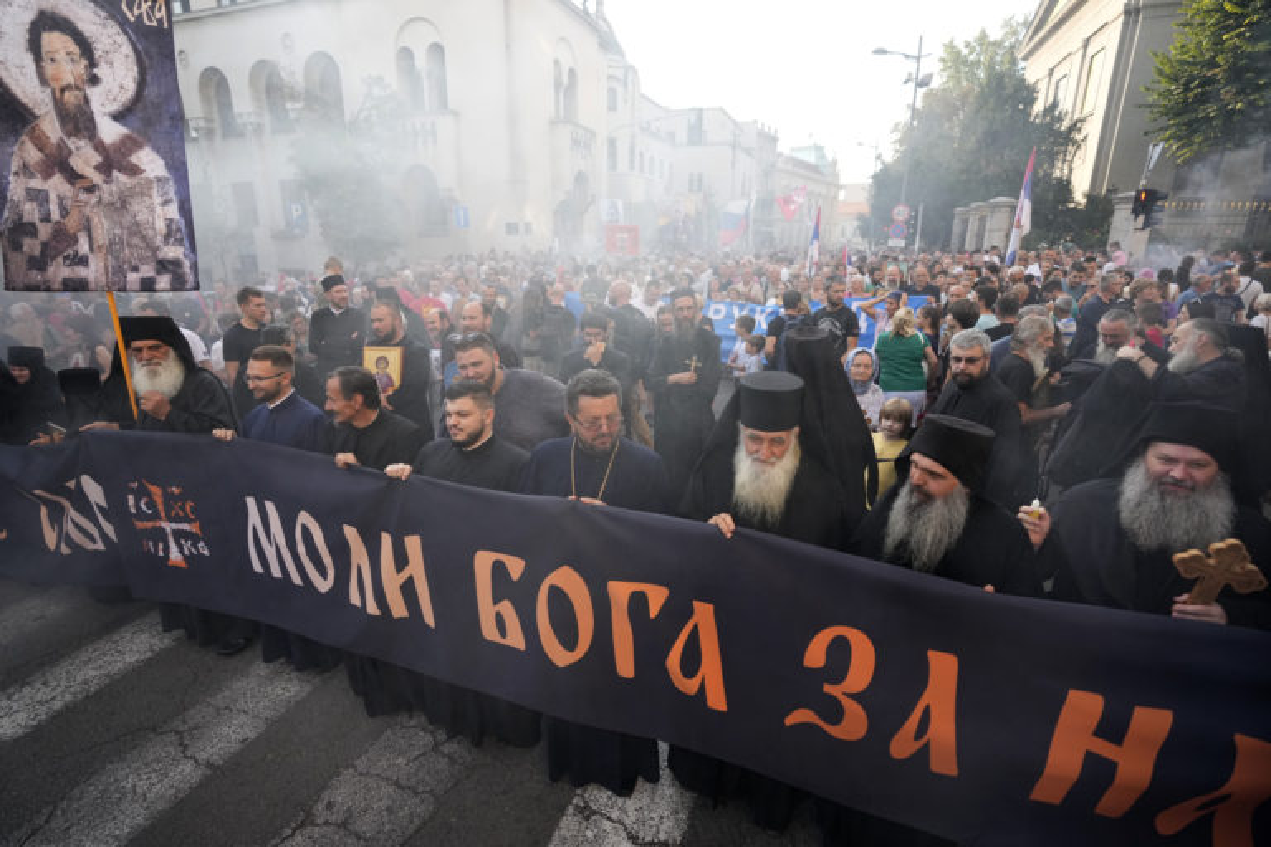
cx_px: 636
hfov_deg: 96.7
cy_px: 424
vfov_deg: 73.7
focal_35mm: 16
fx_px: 565
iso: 1250
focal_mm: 16
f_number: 2.8
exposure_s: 1/3200
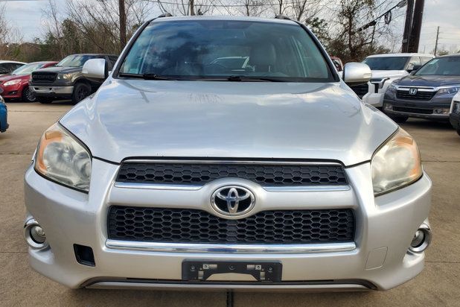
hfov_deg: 65.5
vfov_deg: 46.3
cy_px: 169
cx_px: 226
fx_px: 358
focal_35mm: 28
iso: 50
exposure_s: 1/428
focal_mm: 4.3
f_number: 2.4
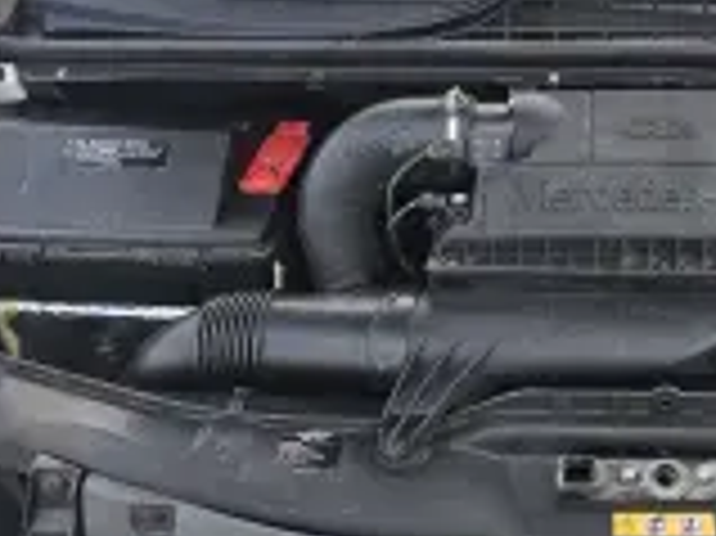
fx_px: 1075
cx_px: 576
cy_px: 243
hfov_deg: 35.6
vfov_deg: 28.0
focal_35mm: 52
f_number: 1.7
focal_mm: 6.3
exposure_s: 1/359
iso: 40
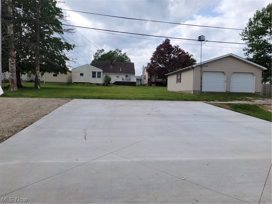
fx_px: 204
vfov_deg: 53.1
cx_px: 136
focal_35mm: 26
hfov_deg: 67.3
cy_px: 102
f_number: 1.8
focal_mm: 5.4
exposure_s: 1/2572
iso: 40
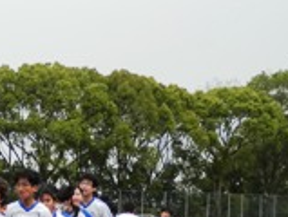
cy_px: 284
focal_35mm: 104
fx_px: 867
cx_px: -49
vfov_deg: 13.7
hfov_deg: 18.0
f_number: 3.6
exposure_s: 1/800
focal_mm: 6.6
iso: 80
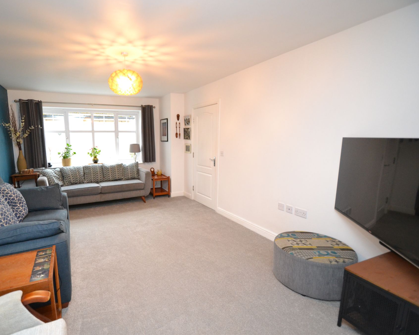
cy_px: 167
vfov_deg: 77.0
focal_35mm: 17
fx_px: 211
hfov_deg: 88.7
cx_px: 170
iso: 1800
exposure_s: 1/60
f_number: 3.5
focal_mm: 10
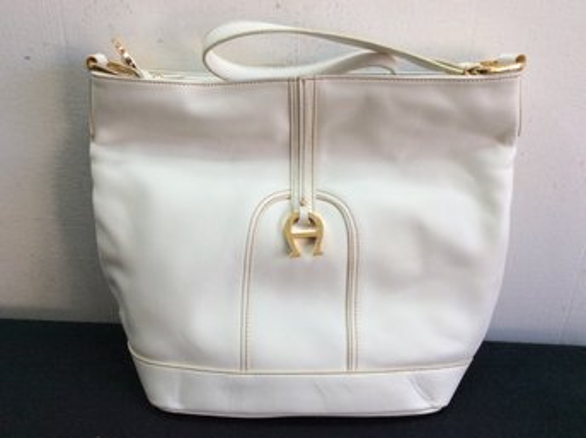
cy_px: 219
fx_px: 541
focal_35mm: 32
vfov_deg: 44.1
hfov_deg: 56.9
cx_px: 293
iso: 40
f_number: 2.4
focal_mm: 3.3
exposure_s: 1/60
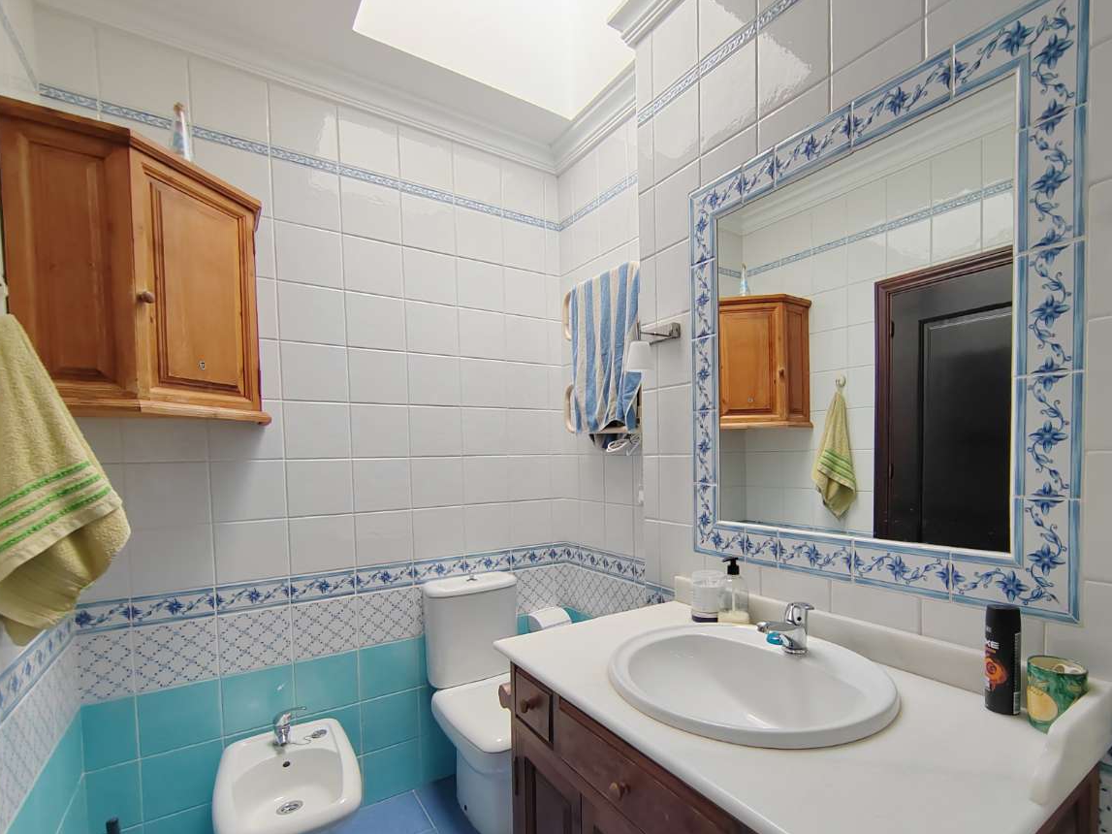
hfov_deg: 90.2
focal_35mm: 17
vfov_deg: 74.2
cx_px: 652
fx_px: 546
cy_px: 481
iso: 314
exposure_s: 1/50
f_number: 2.2
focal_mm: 2.16
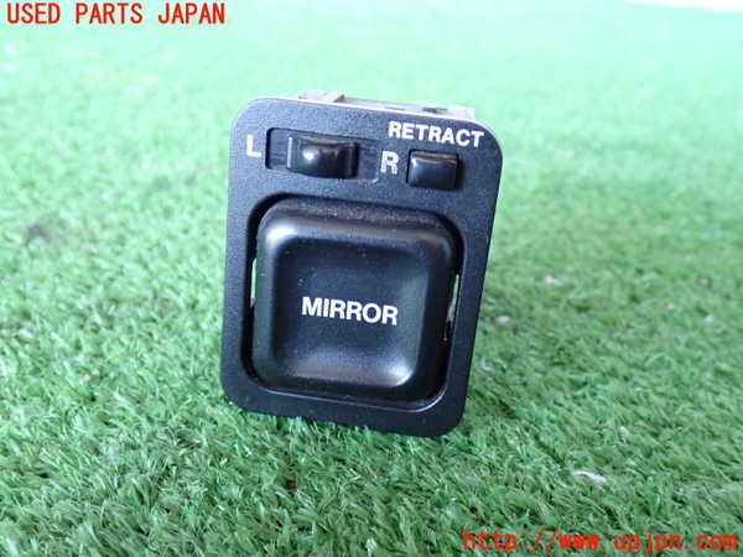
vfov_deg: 37.7
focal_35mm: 38
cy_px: 278
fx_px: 816
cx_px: 372
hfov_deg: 49.0
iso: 640
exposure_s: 1/40
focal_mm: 6.83
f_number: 2.7
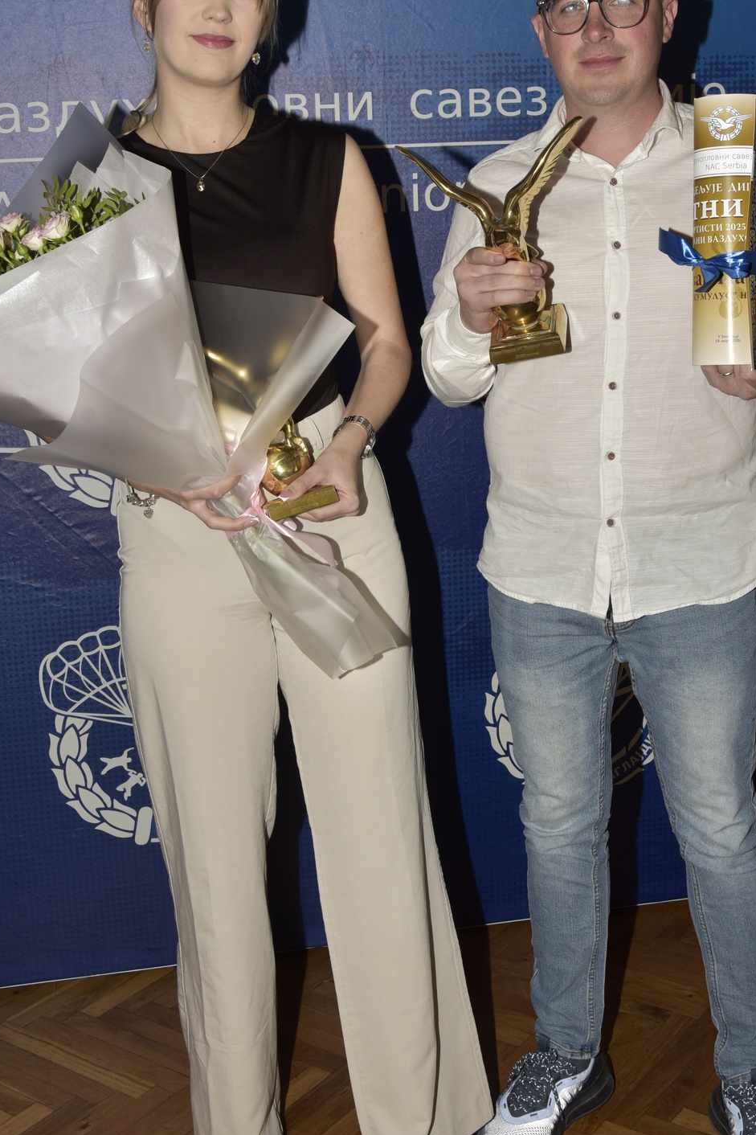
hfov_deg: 26.4
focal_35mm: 51
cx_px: 450
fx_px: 1607
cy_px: 385
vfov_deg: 38.5
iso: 250
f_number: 8
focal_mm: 30
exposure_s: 1/160
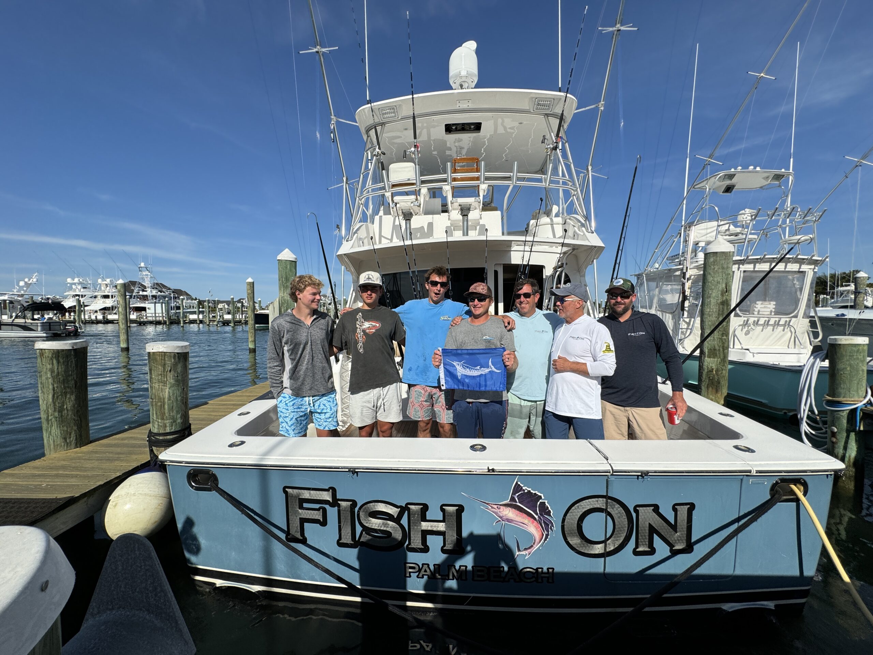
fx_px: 353
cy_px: 328
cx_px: 436
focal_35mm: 14
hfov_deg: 102.1
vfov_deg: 85.7
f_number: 2.2
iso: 50
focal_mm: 2.22
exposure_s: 1/3546
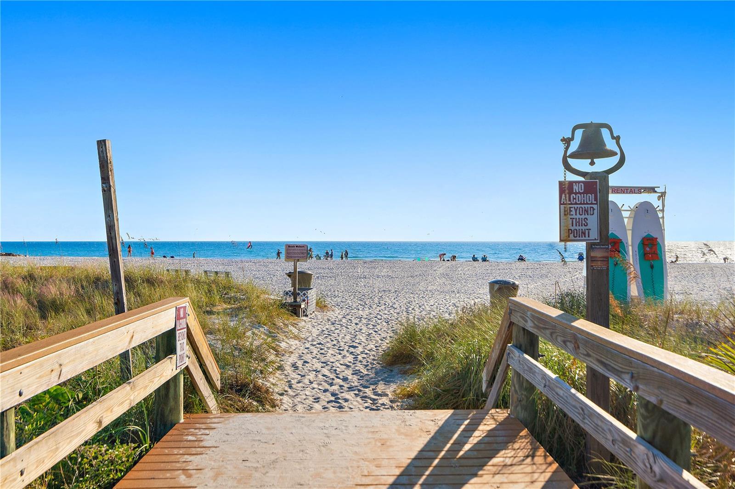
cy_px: 244
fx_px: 673
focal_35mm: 33
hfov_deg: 57.2
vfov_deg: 39.9
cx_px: 368
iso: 125
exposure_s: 1/640
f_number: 8
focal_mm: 33
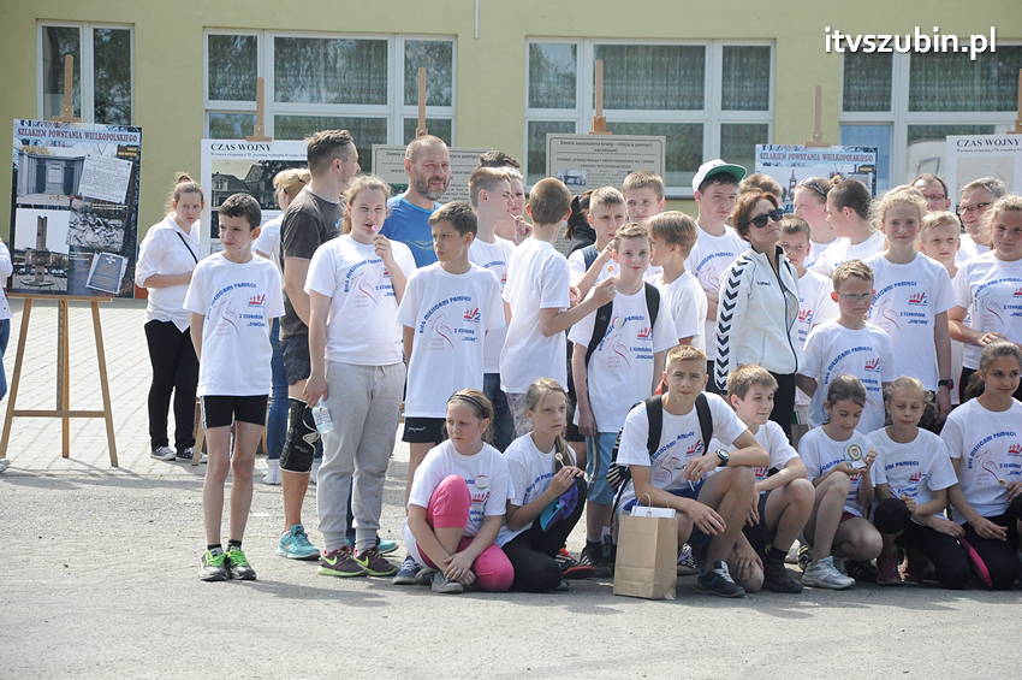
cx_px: 511
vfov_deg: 10.1
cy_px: 340
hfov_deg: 15.2
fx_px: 3829
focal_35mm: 135
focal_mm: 90
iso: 800
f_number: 7.1
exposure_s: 1/800
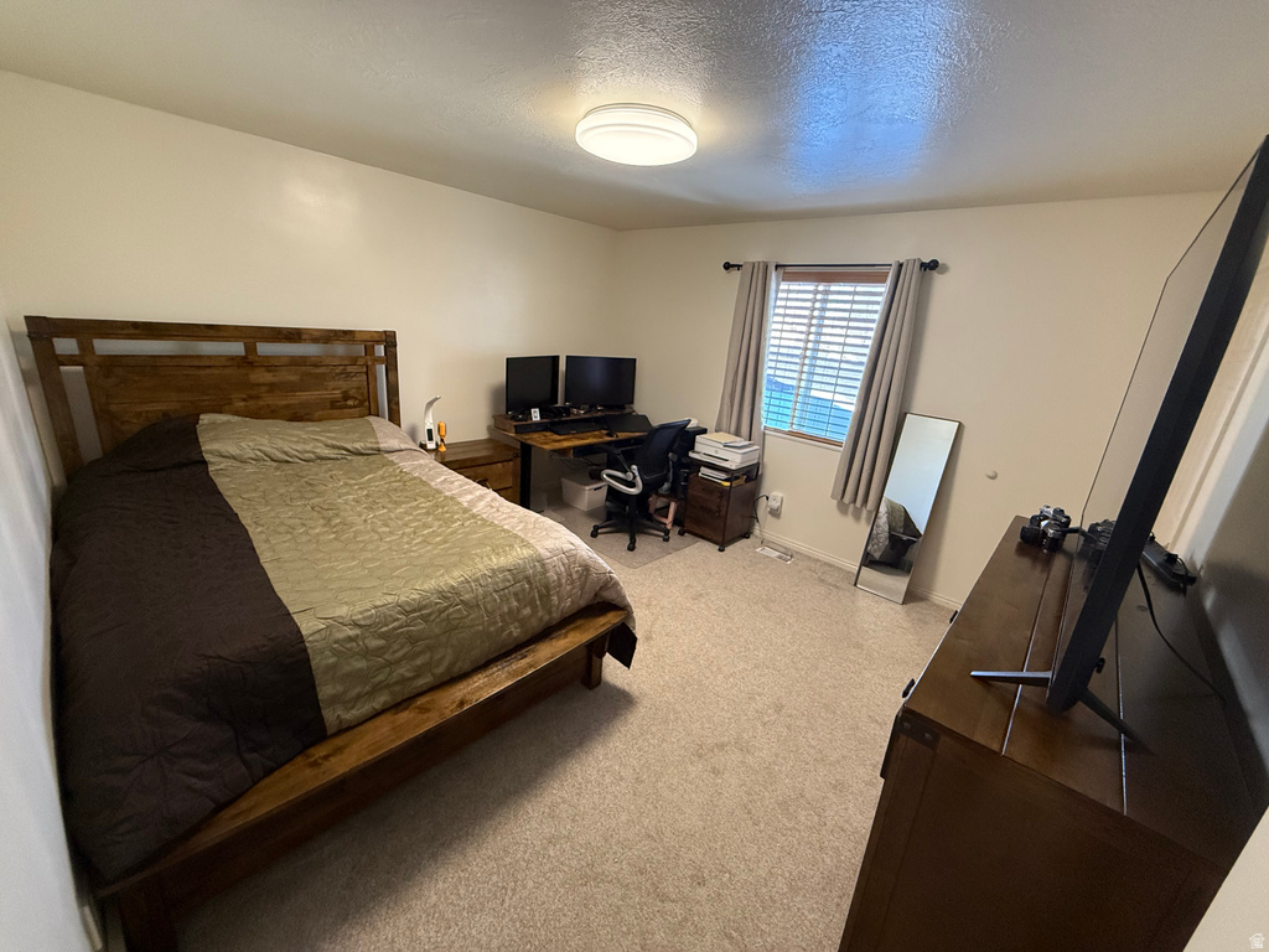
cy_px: 476
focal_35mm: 14
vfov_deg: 85.7
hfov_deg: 102.1
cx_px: 634
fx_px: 513
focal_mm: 2.22
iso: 640
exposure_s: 1/120
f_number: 2.2
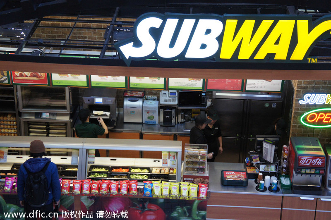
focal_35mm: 70
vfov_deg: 19.3
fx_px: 648
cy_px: 110
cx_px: 166
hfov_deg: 28.7
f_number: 5
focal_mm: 47
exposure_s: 1/80
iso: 1600
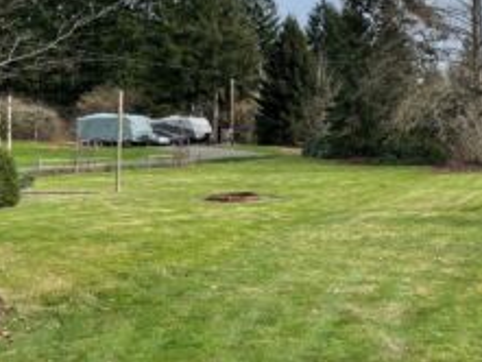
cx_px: 379
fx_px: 655
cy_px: 98
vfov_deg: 30.5
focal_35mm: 47
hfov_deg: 39.0
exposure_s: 1/1984
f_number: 1.6
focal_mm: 4.2
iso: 32
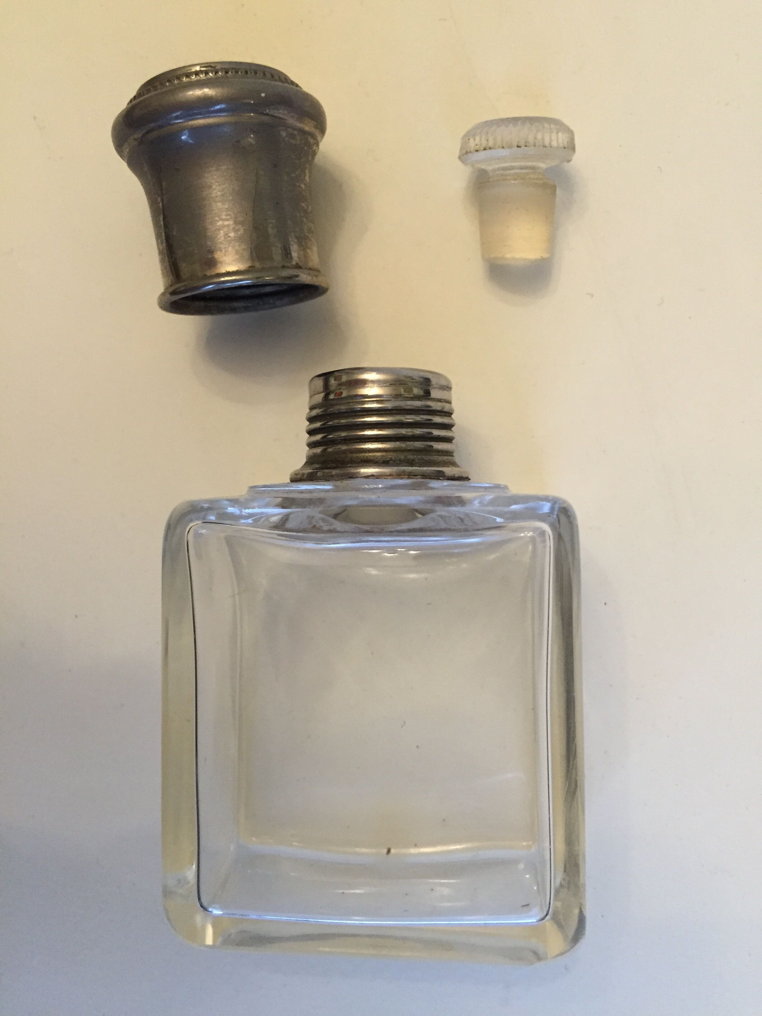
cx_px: 381
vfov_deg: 61.7
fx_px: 851
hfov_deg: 48.2
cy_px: 508
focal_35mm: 29
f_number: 2.2
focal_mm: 4.15
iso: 250
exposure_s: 1/33
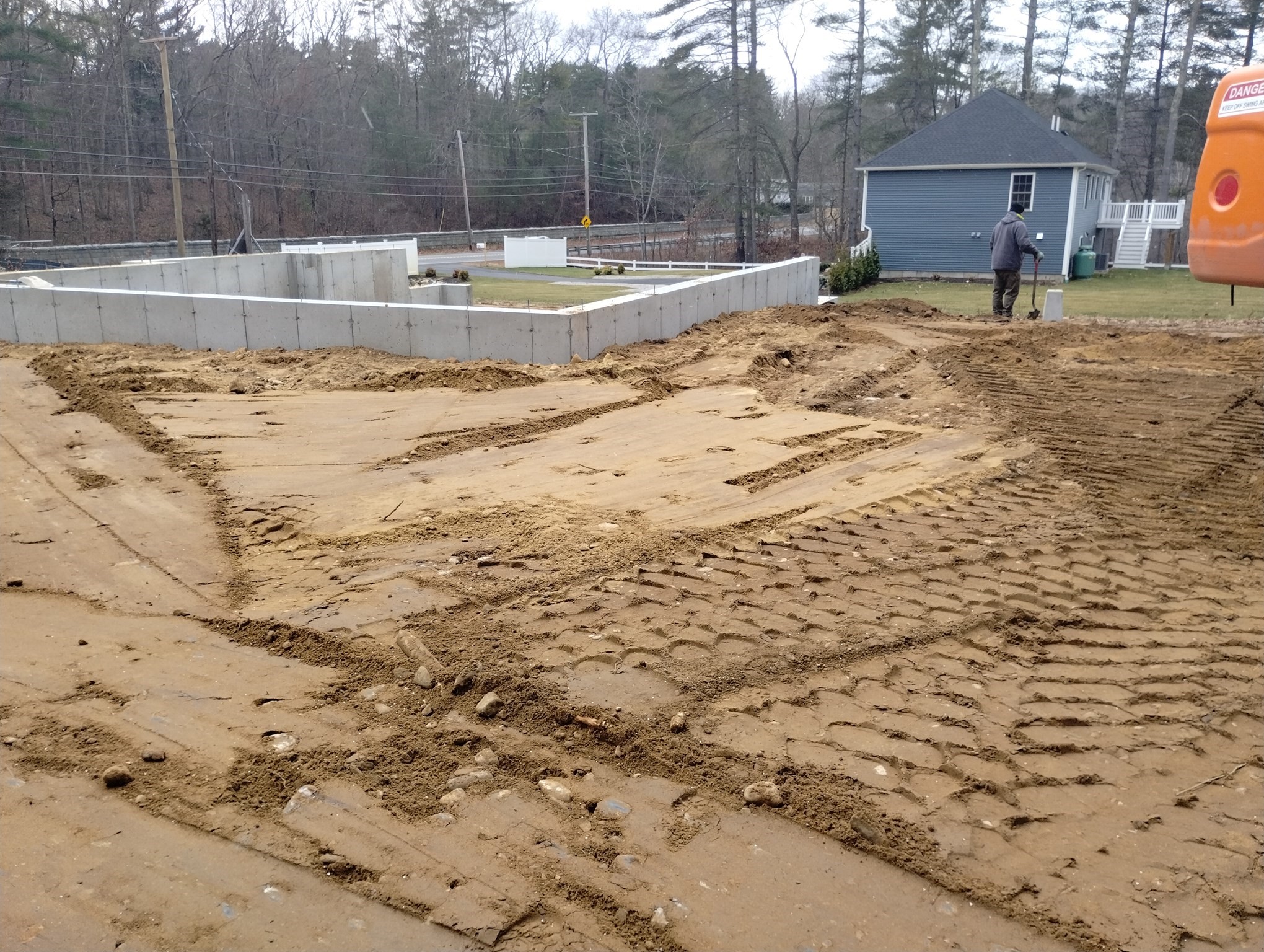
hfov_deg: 63.4
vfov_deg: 49.9
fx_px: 1024
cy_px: 476
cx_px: 632
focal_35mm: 28
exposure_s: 1/100
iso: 150
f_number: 1.8
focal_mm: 4.27
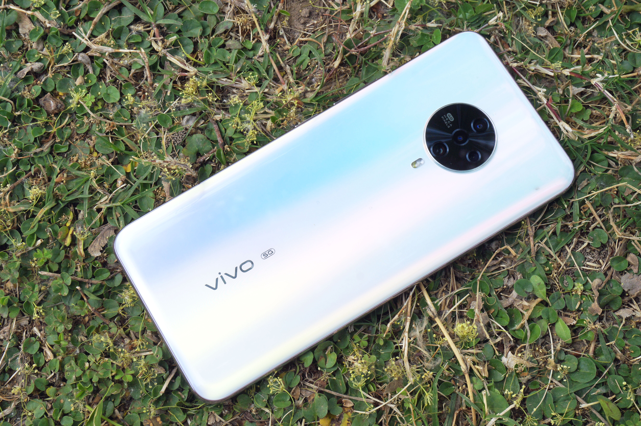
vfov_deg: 26.4
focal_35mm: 51
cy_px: 213
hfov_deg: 38.9
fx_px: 907
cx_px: 320
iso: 200
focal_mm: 34
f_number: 13
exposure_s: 1/160
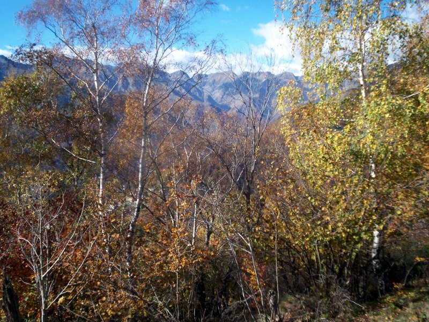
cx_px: 214
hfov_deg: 51.4
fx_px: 446
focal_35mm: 36
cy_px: 161
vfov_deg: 39.7
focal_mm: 5.9
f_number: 4.5
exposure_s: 1/363
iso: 100
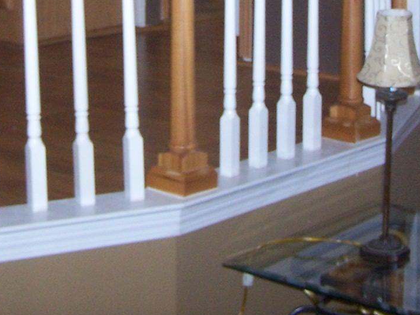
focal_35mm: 109
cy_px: -104
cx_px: 218
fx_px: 1322
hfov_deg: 18.1
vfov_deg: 13.1
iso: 140
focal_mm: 6.3
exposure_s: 1/60
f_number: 2.8
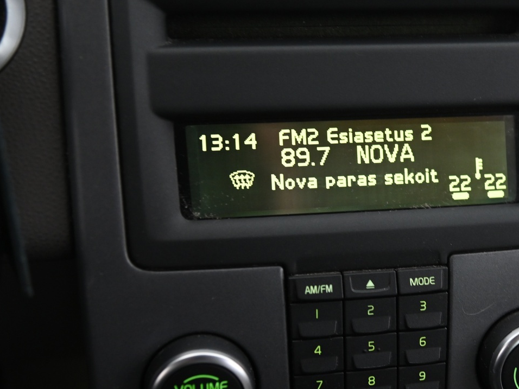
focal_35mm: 62
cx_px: 352
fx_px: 930
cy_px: 206
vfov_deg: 23.6
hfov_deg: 30.9
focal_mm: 38
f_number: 4
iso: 2000
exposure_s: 1/15
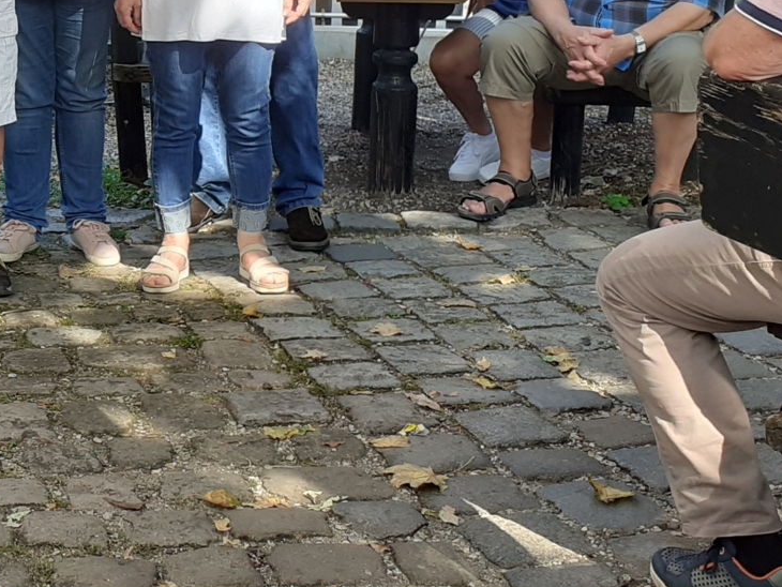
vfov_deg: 20.2
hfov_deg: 25.7
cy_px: 31
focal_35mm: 71
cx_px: -45
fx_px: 1604
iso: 40
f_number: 1.9
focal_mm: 3.6
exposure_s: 1/296
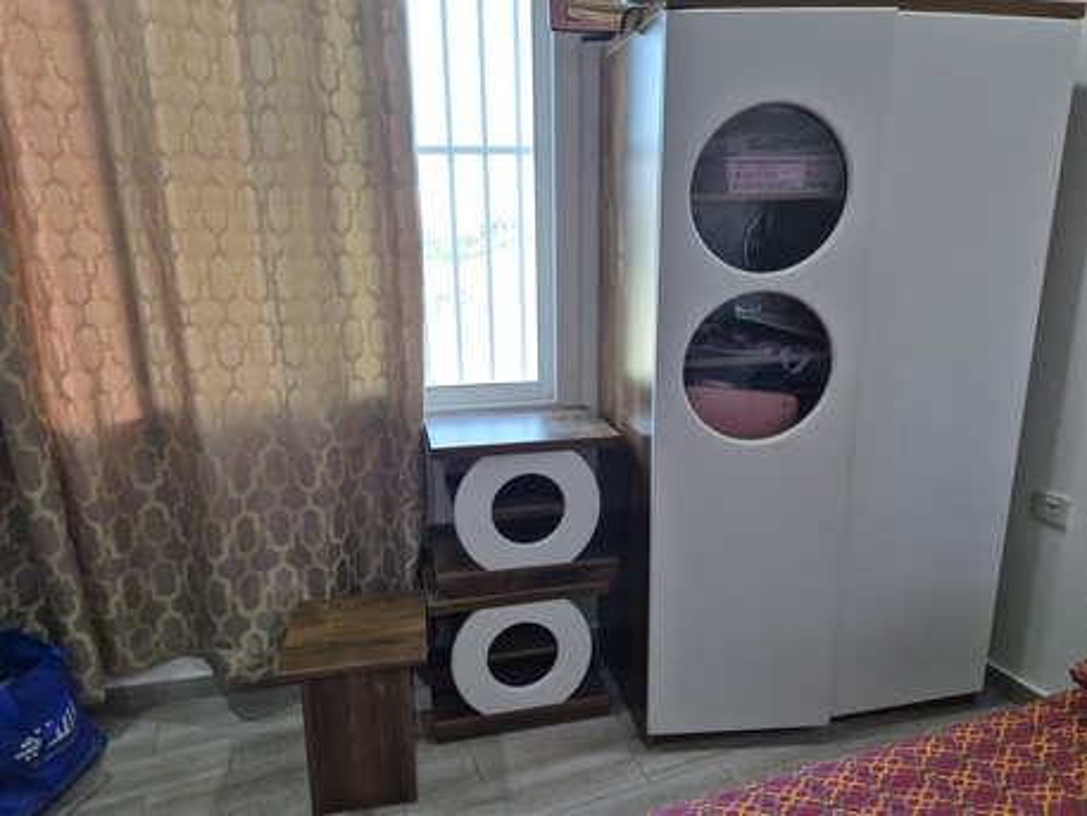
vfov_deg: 58.9
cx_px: 544
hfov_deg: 73.9
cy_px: 408
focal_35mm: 23
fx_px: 722
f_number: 1.8
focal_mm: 5.4
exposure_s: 1/180
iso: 160
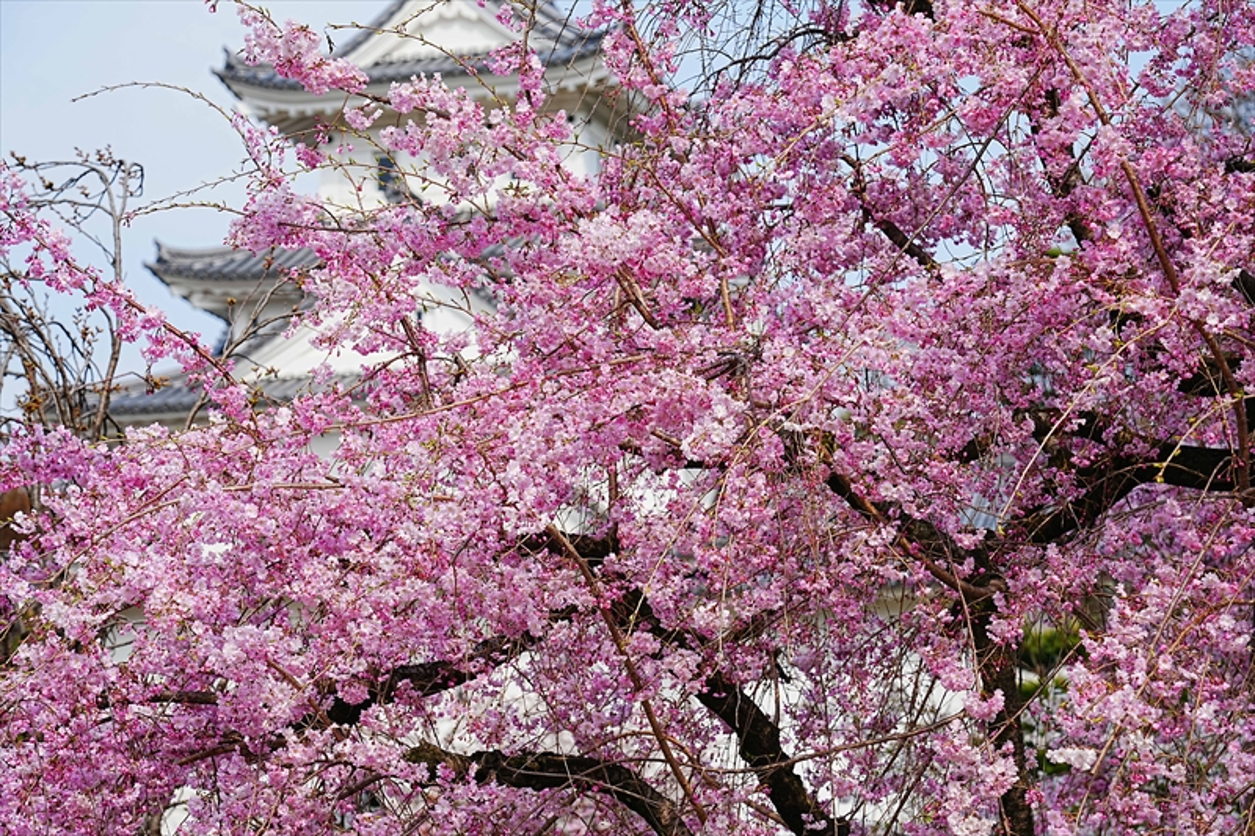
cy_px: 418
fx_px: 3659
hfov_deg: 19.5
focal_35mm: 105
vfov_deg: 13.0
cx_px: 628
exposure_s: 1/400
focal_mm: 105
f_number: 7.1
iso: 100
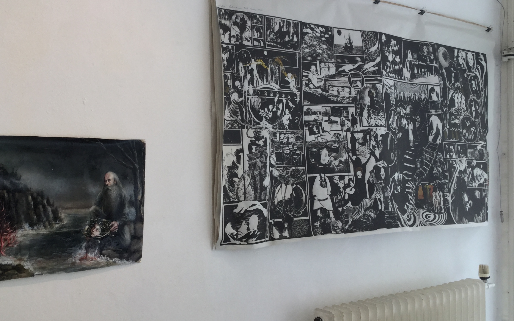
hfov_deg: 44.2
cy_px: 155
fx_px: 630
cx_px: 220
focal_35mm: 45
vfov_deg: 28.6
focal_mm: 3.3
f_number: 2.4
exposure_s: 1/50
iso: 32
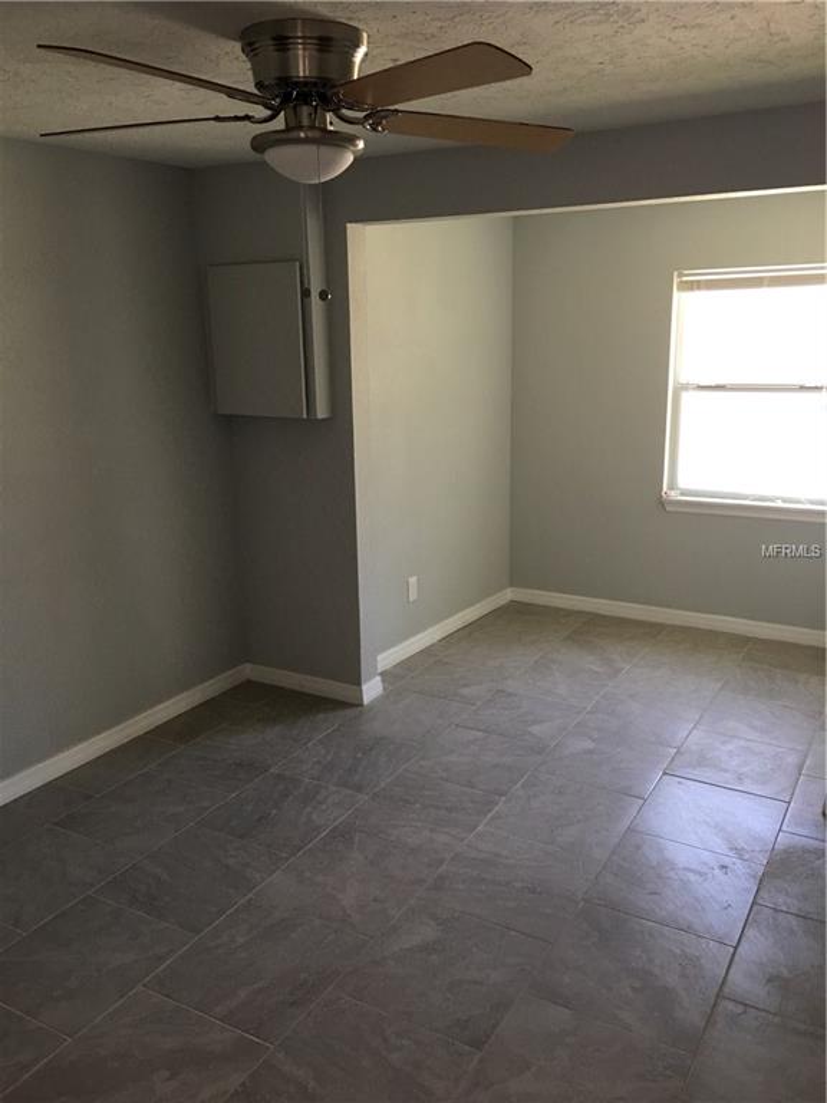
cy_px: 552
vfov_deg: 61.7
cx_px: 414
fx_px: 924
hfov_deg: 48.2
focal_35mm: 29
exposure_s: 1/15
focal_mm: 4.15
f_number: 2.2
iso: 40
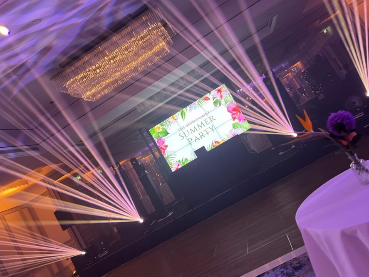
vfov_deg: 46.8
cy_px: 129
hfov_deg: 59.9
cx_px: 183
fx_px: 320
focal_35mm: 30
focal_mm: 5.7
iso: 250
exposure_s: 1/60
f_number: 1.5
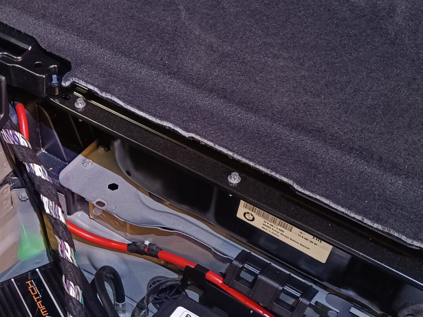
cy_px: 237
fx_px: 696
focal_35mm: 57
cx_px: 32
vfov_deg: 25.4
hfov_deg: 31.9
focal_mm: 5.59
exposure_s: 1/25
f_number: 1.88
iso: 644
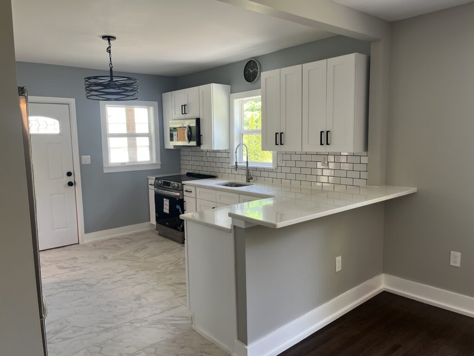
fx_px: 356
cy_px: 178
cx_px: 237
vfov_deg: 53.1
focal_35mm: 26
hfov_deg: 67.3
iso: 125
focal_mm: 5.1
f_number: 1.6
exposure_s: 1/120
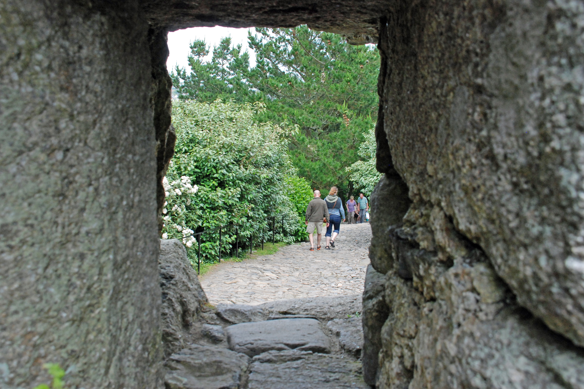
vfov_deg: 35.9
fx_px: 600
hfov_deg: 51.9
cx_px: 287
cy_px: 191
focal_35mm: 37
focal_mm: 24
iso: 640
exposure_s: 1/250
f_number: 8
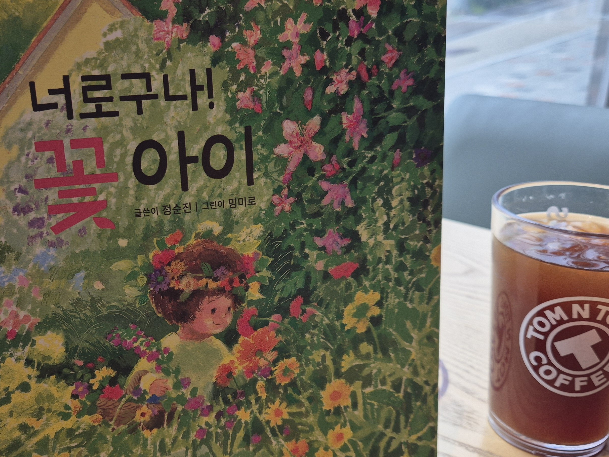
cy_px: 255
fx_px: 669
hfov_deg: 48.8
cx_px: 259
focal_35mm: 38
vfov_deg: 37.7
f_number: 1.8
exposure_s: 1/180
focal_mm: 5.4
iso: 40
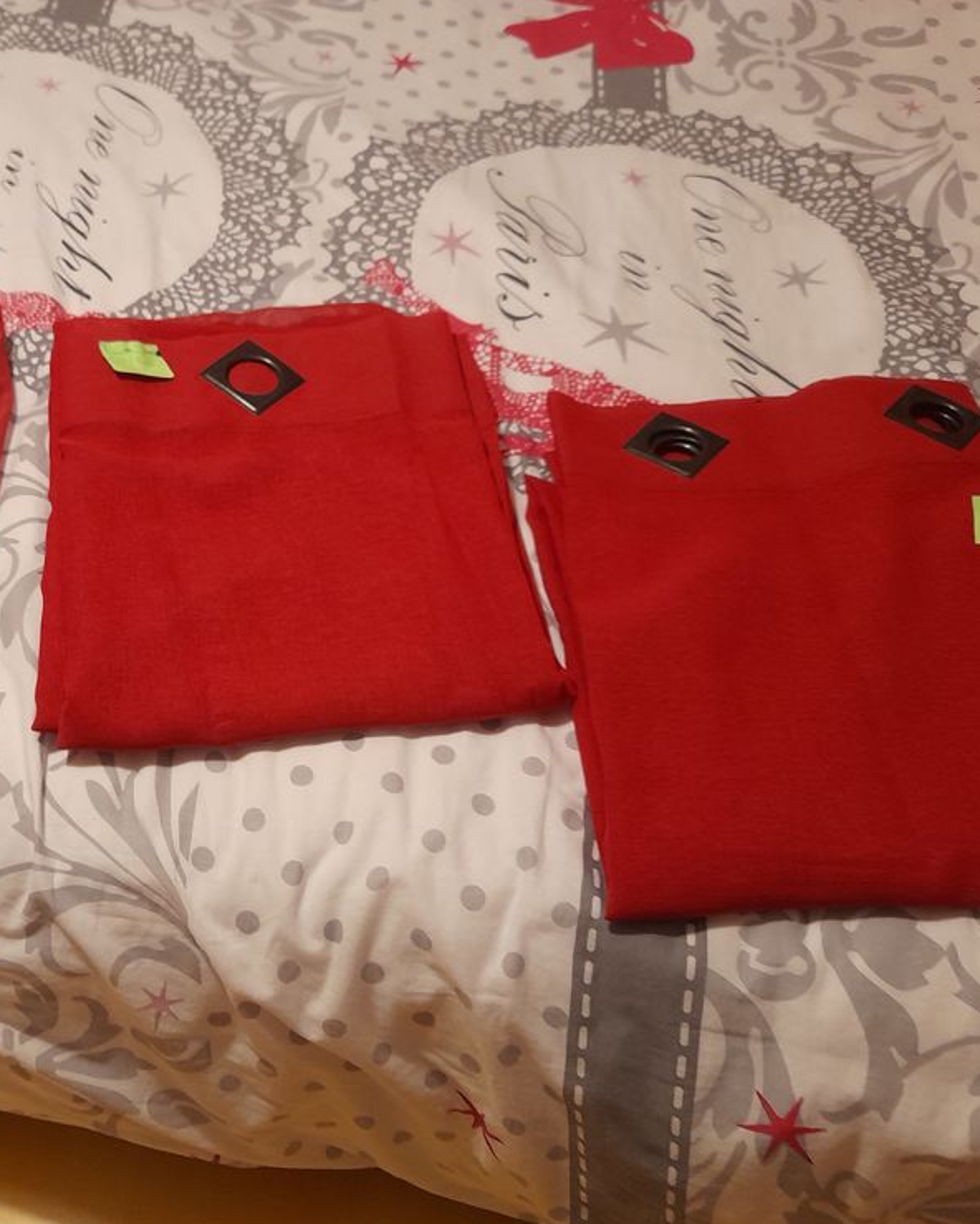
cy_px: 619
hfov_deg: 43.8
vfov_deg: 54.2
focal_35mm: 33
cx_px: 306
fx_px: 1195
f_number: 2
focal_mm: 4.6
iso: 400
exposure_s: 1/33
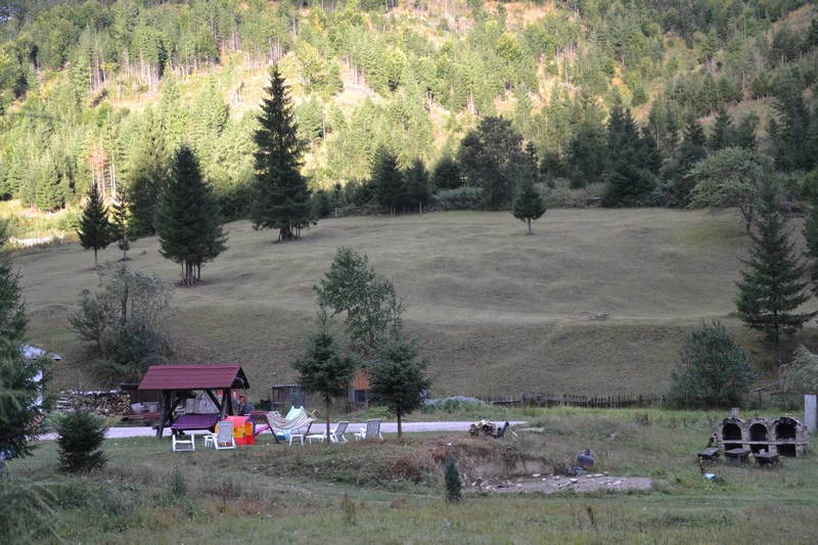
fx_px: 1363
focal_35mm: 60
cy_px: 272
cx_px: 409
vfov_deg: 22.6
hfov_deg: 33.4
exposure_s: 1/60
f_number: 4.5
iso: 560
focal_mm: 40
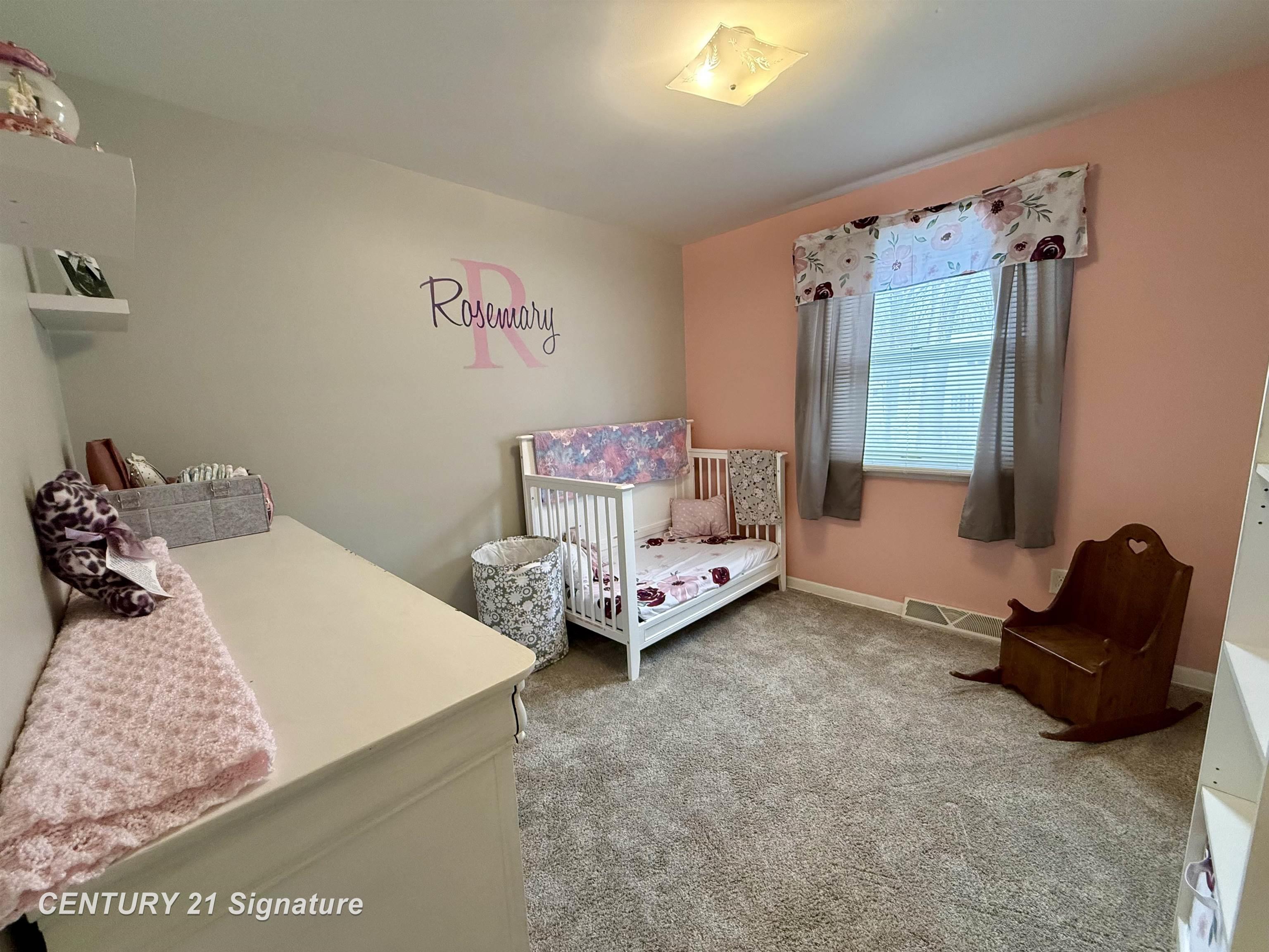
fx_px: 513
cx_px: 634
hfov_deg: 102.1
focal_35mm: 14
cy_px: 476
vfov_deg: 85.7
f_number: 2.2
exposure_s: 1/120
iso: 400
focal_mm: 2.22
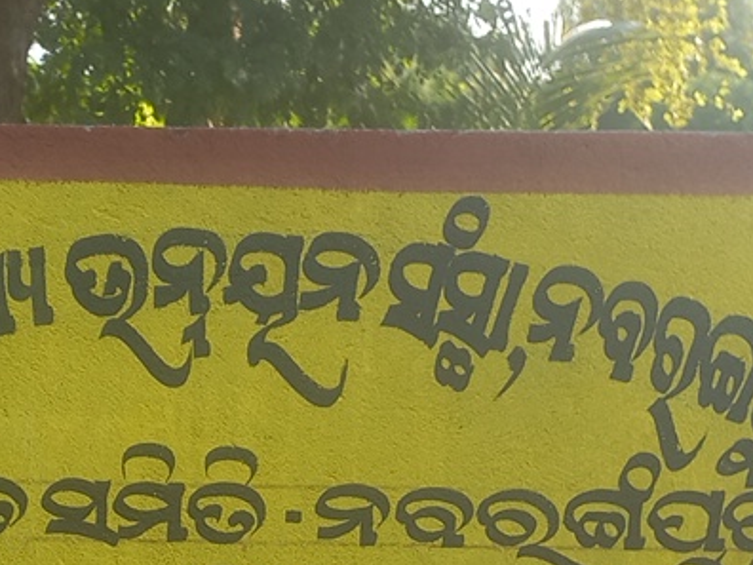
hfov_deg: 21.4
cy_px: 731
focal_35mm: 91
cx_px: 207
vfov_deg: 15.5
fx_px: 1980
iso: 51
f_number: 1.8
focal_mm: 4.65
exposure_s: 1/142
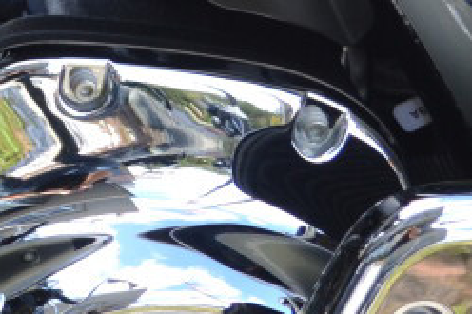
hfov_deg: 7.3
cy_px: 76
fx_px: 3616
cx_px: -291
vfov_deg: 5.0
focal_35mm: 276
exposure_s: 1/125
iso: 250
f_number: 5.6
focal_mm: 38
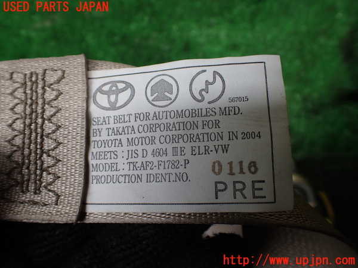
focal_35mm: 30
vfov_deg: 46.8
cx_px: 179
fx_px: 310
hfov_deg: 60.0
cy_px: 134
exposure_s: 1/160
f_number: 3.2
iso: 100
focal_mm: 5.4
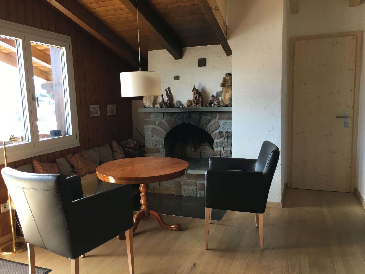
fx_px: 306
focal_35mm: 29
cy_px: 137
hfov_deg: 61.7
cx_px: 182
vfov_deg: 48.2
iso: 40
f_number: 2.2
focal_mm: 4.15
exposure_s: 1/33
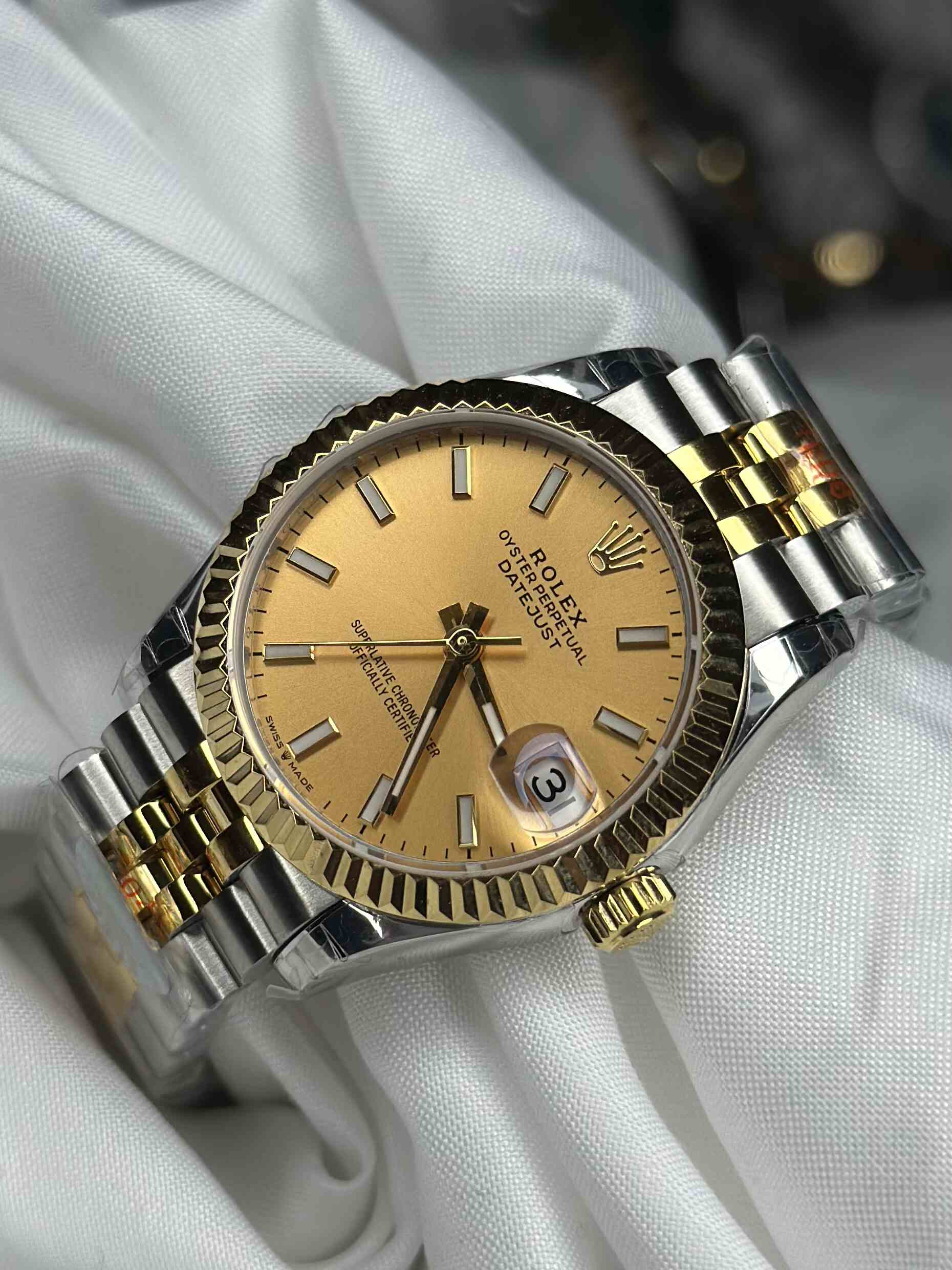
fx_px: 1760
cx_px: 476
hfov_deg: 30.3
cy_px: 635
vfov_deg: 39.7
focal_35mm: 48
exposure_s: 1/1272
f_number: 1.78
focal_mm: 6.86
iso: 80
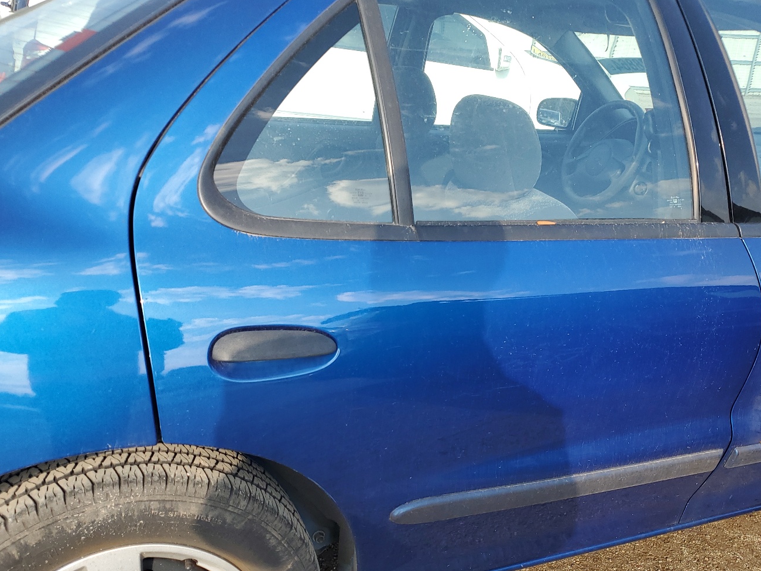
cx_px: 380
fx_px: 703
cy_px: 340
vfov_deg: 44.0
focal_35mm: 32
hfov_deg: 56.8
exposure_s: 1/909
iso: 50
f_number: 1.5
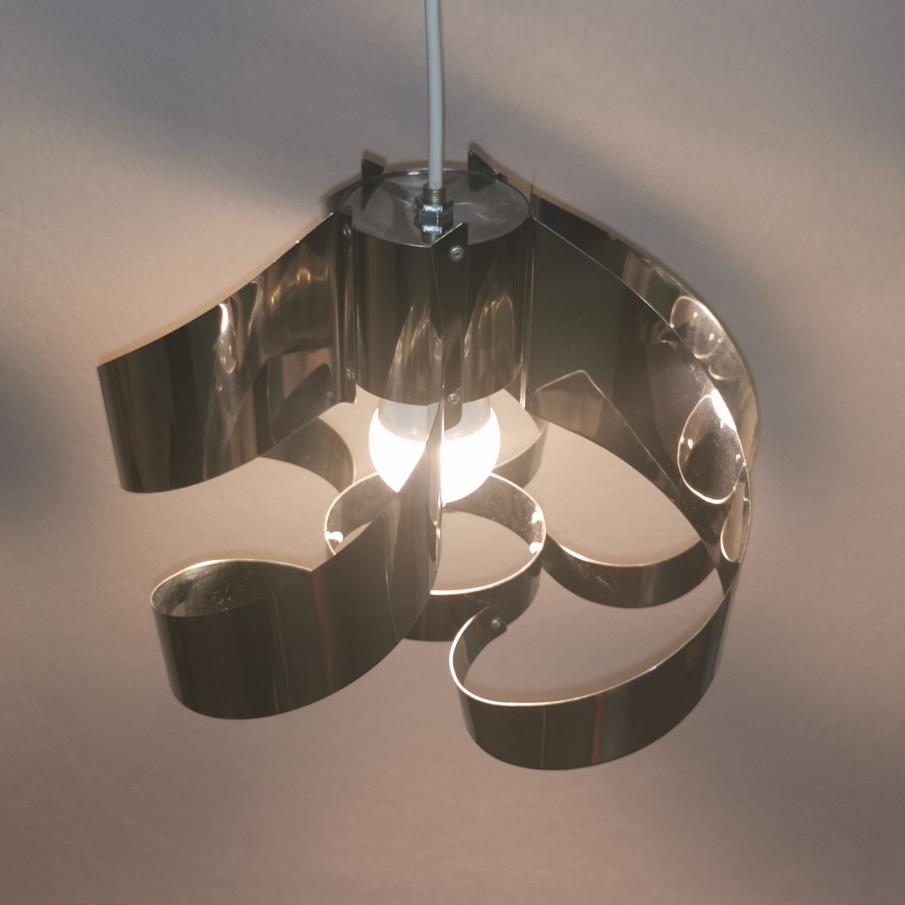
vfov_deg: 36.7
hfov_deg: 36.8
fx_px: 1361
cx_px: 452
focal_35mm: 46
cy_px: 361
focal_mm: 5.58
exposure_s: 1/100
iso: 125
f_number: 1.8
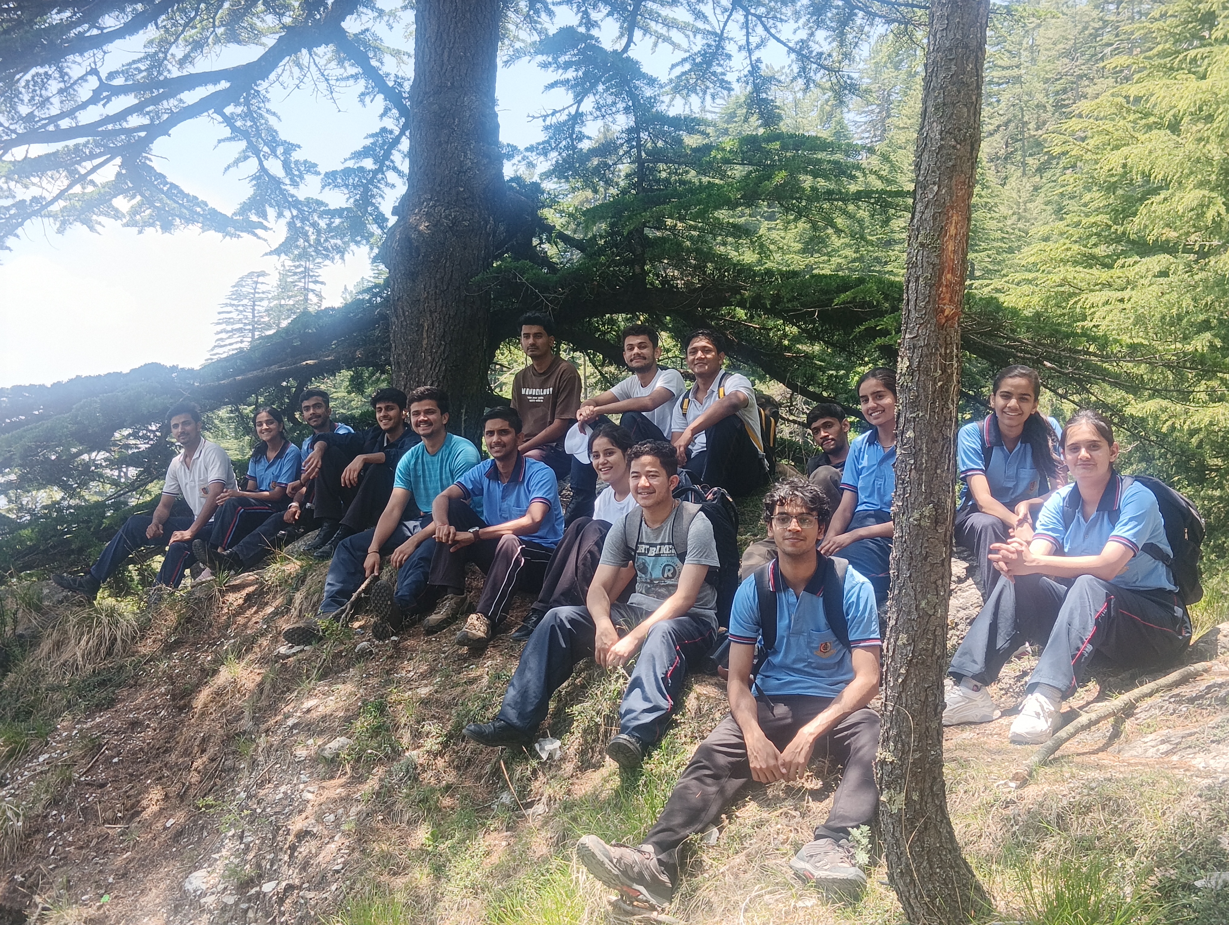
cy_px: 462
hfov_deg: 43.8
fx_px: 1529
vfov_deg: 33.7
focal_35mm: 43
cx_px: 614
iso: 50
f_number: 1.8
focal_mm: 4.22
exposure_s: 1/140
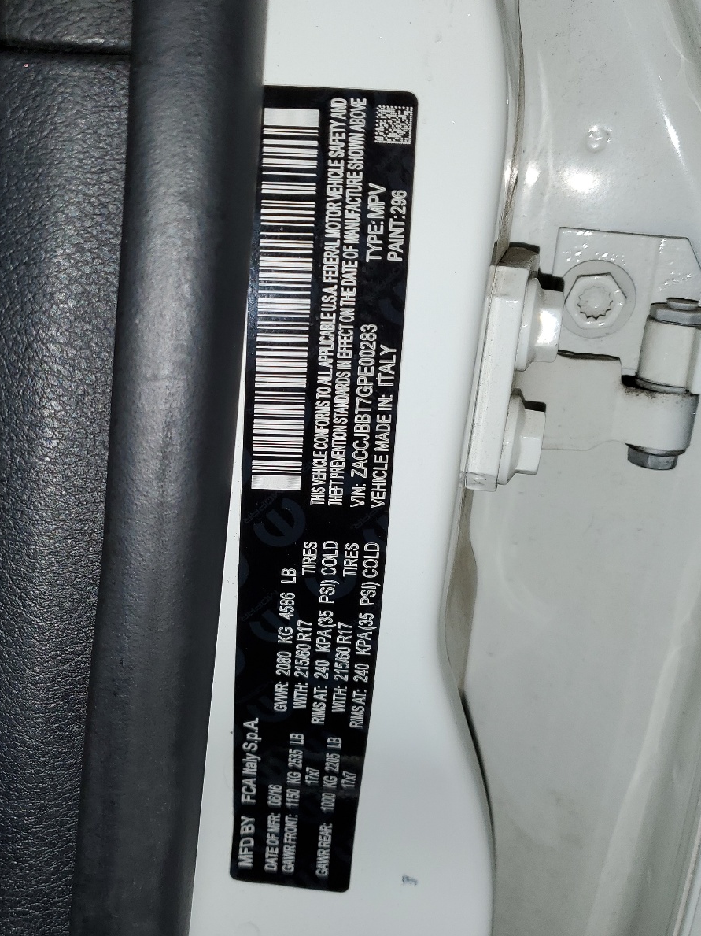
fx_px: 946
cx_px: 260
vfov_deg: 52.6
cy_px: 472
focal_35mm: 35
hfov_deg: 40.4
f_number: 1.5
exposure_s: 1/250
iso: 50
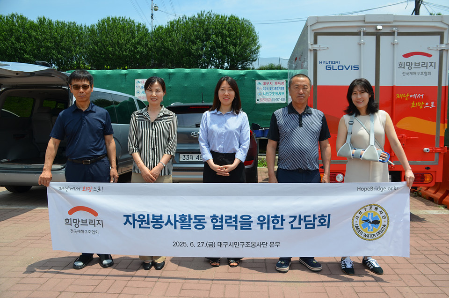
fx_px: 336
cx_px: 224
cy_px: 149
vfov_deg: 47.7
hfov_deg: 67.5
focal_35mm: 27
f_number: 8
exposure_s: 1/250
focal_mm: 18
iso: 100
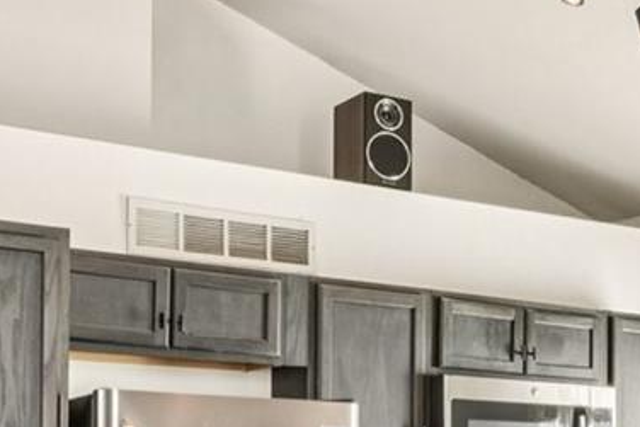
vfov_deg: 18.5
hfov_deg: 25.9
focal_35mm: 70
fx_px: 1247
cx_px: 759
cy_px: 509
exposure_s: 1/30
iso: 125
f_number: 8
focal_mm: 11
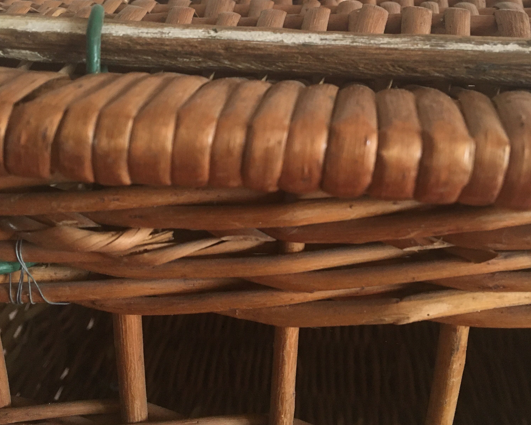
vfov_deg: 38.1
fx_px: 597
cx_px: 265
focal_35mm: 38
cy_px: 102
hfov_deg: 47.9
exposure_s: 1/20
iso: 200
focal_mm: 4.15
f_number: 2.2
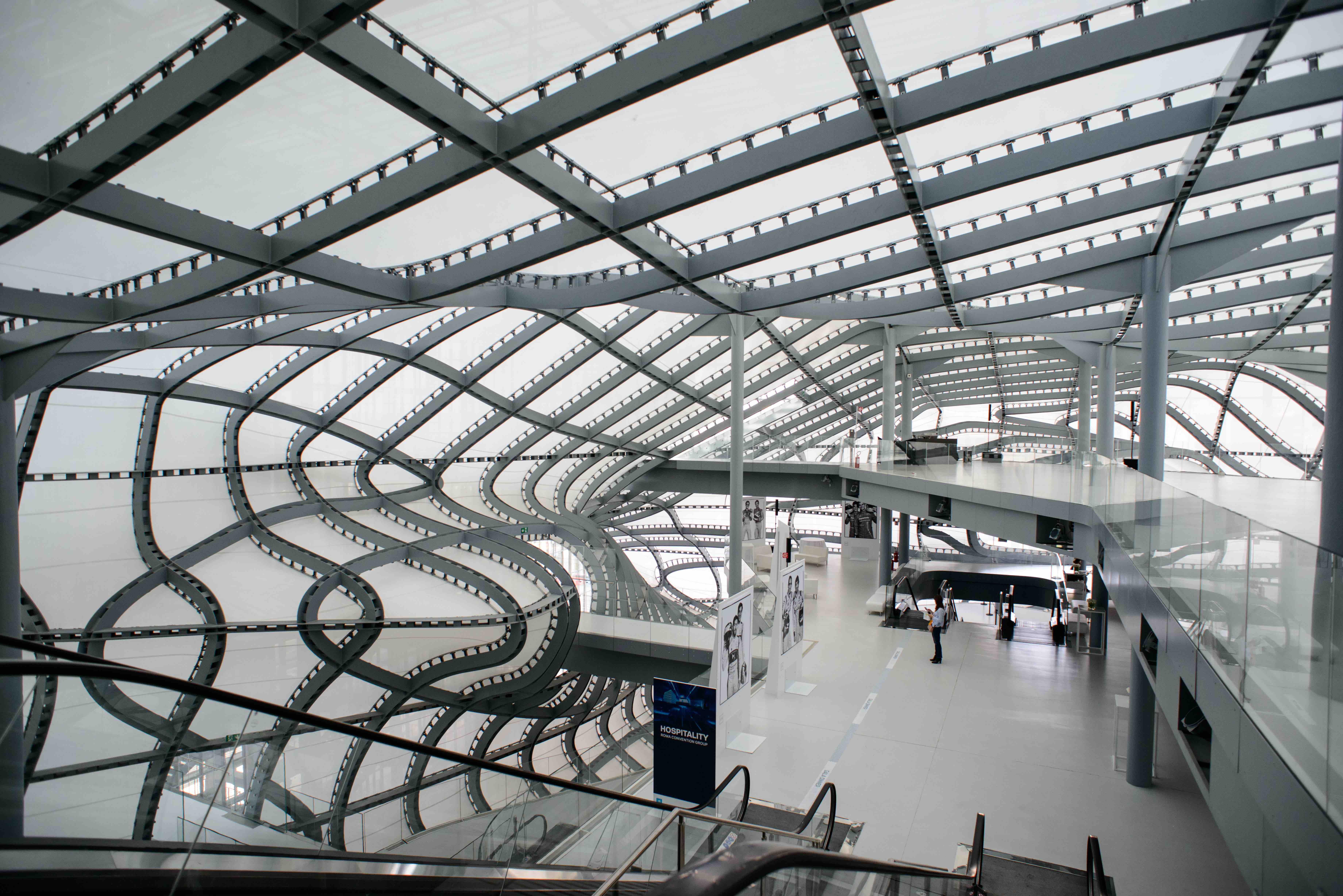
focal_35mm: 20
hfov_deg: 84.0
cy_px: 448
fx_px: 746
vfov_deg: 62.0
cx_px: 672
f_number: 5.6
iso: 640
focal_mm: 20
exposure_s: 1/125
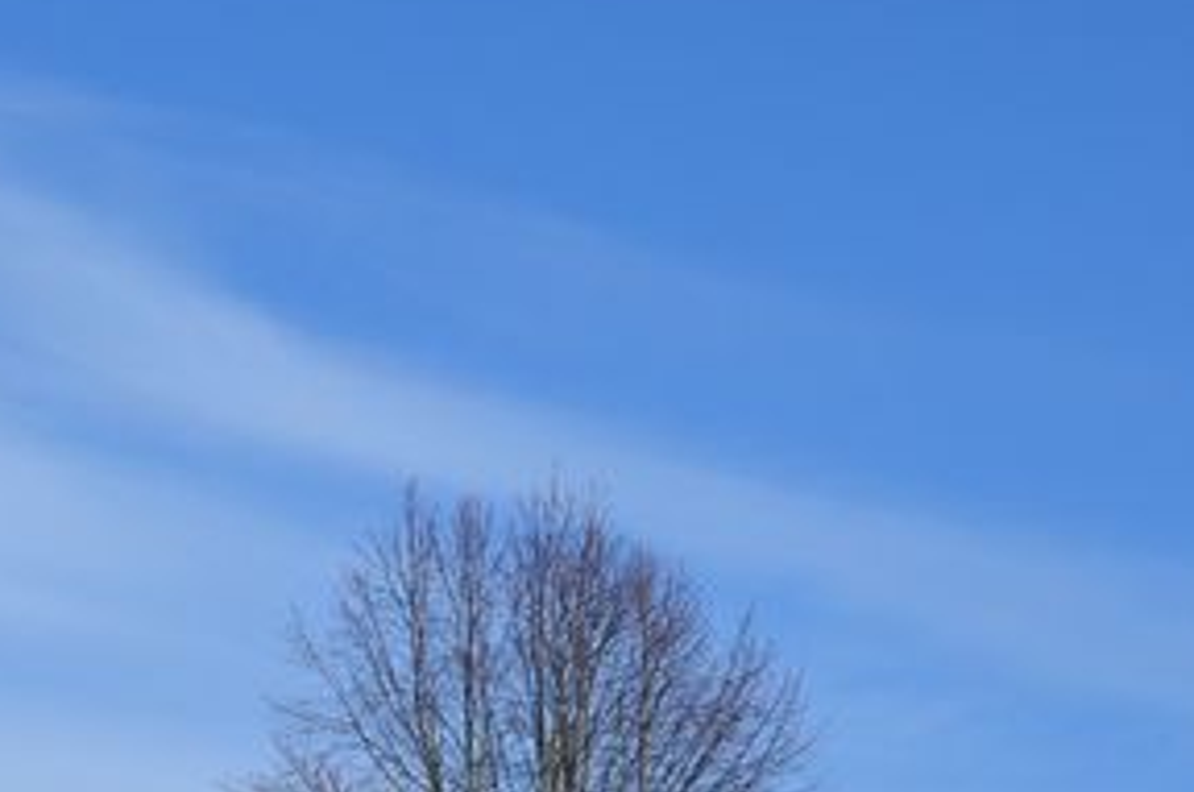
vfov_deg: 8.5
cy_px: 1387
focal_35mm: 156
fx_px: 5168
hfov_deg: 12.5
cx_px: -643
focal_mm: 25
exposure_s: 1/320
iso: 100
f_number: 9
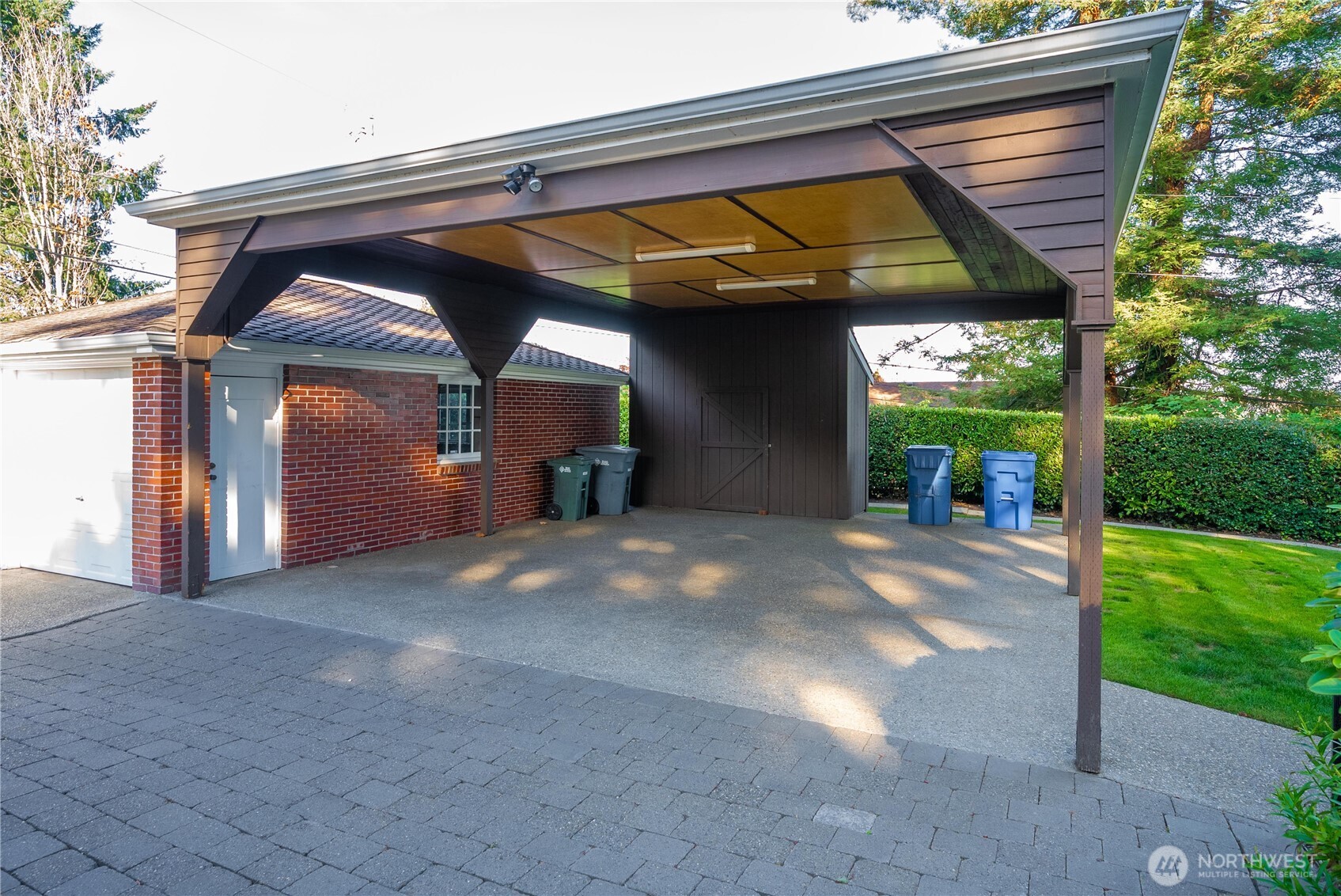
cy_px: 448
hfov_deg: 86.9
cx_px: 670
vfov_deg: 64.6
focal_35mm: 19
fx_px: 708
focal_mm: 19
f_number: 7.1
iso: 320
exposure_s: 1/30
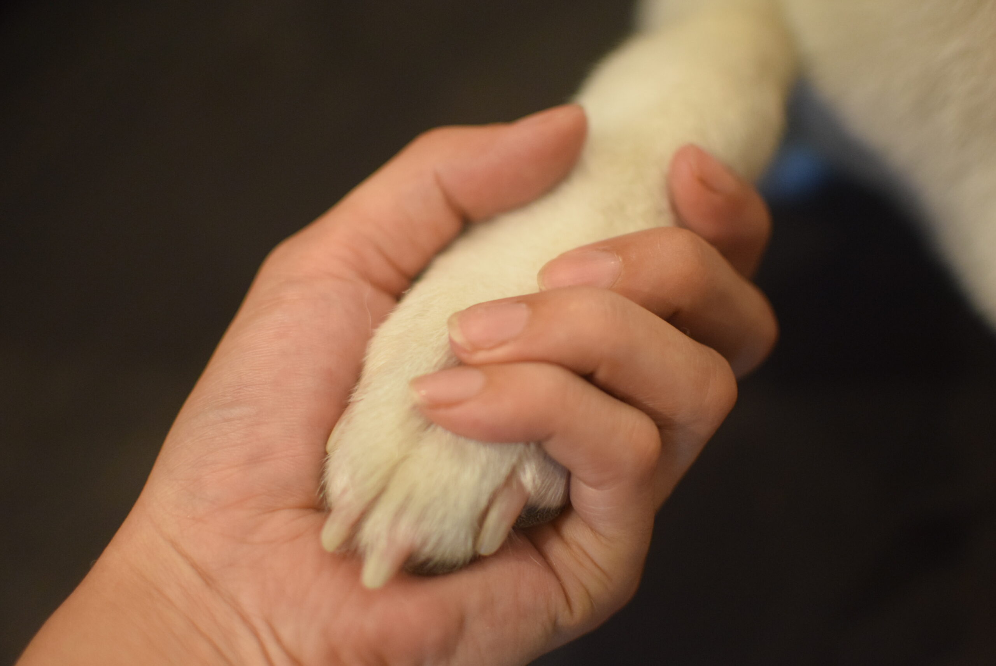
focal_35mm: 52
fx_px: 1454
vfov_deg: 25.8
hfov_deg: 37.8
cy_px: 333
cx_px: 498
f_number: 1.8
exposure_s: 1/60
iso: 1600
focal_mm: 35
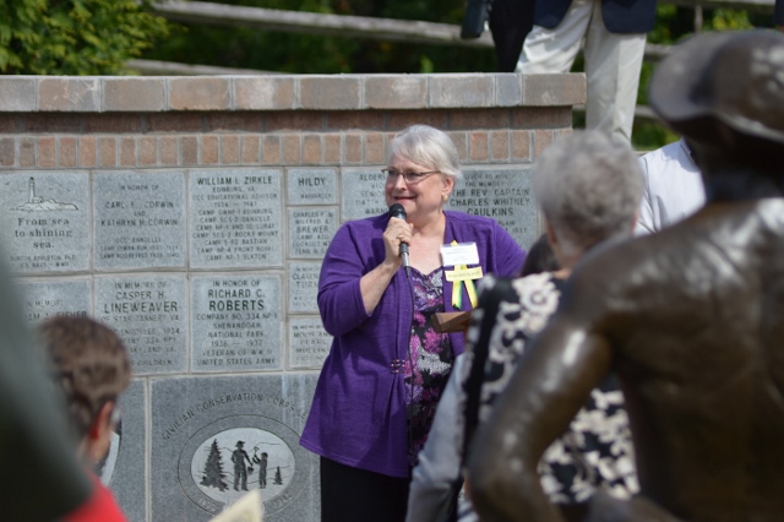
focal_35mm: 225
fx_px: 4897
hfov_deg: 9.2
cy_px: 261
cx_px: 392
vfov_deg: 6.1
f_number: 4.5
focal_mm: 150
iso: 100
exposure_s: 1/640
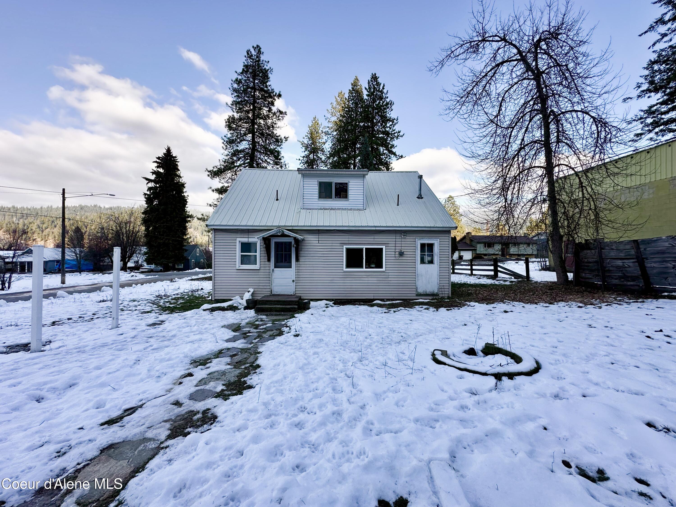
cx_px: 338
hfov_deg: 102.1
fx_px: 273
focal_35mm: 14
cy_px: 254
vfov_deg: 85.7
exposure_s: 1/520
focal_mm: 2.22
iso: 40
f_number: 2.2
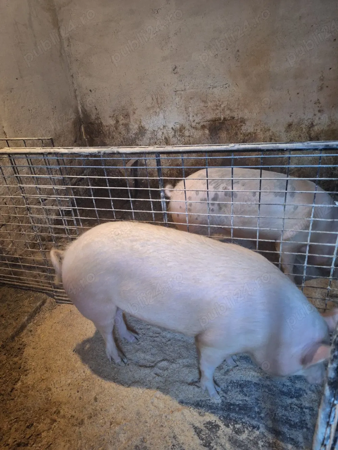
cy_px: 225
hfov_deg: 58.9
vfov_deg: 73.9
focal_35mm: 23
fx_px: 299
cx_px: 169
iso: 320
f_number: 1.8
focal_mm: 5.54
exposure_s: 1/25
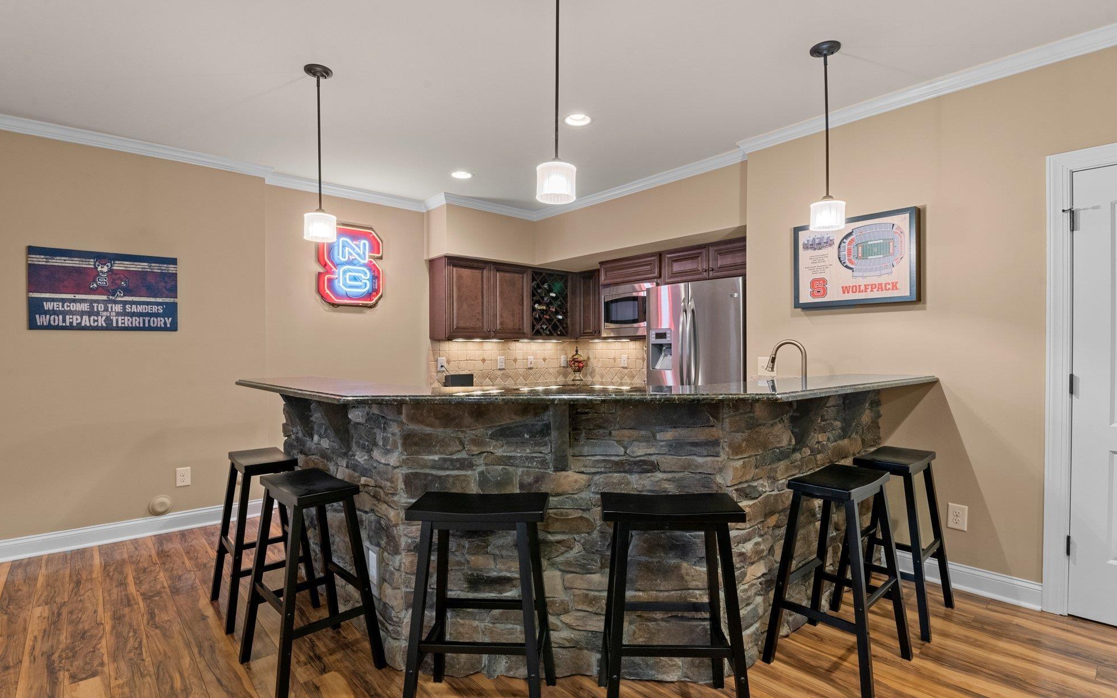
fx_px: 518
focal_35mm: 17
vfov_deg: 68.0
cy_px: 356
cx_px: 560
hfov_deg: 94.4
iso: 500
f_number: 8
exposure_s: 1/1.67
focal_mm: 16
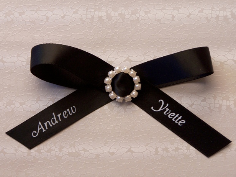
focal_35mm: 133
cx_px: 115
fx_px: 907
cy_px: 88
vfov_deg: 11.1
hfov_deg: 14.8
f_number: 3.2
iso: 80
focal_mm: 21.2
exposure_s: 1/60
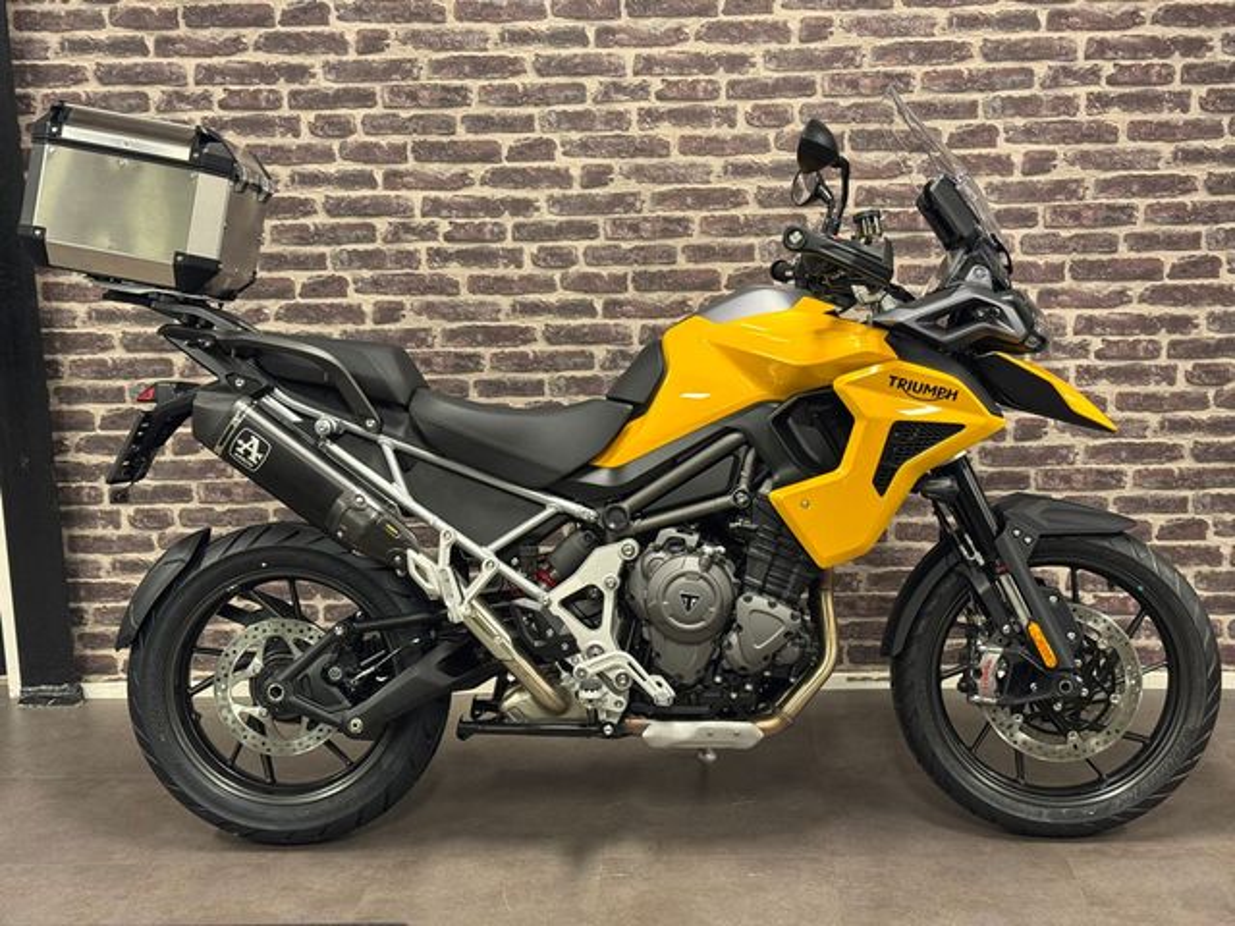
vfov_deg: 30.3
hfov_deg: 39.7
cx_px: 618
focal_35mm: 48
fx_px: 1713
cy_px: 463
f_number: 1.78
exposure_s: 1/33
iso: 250
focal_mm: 6.76
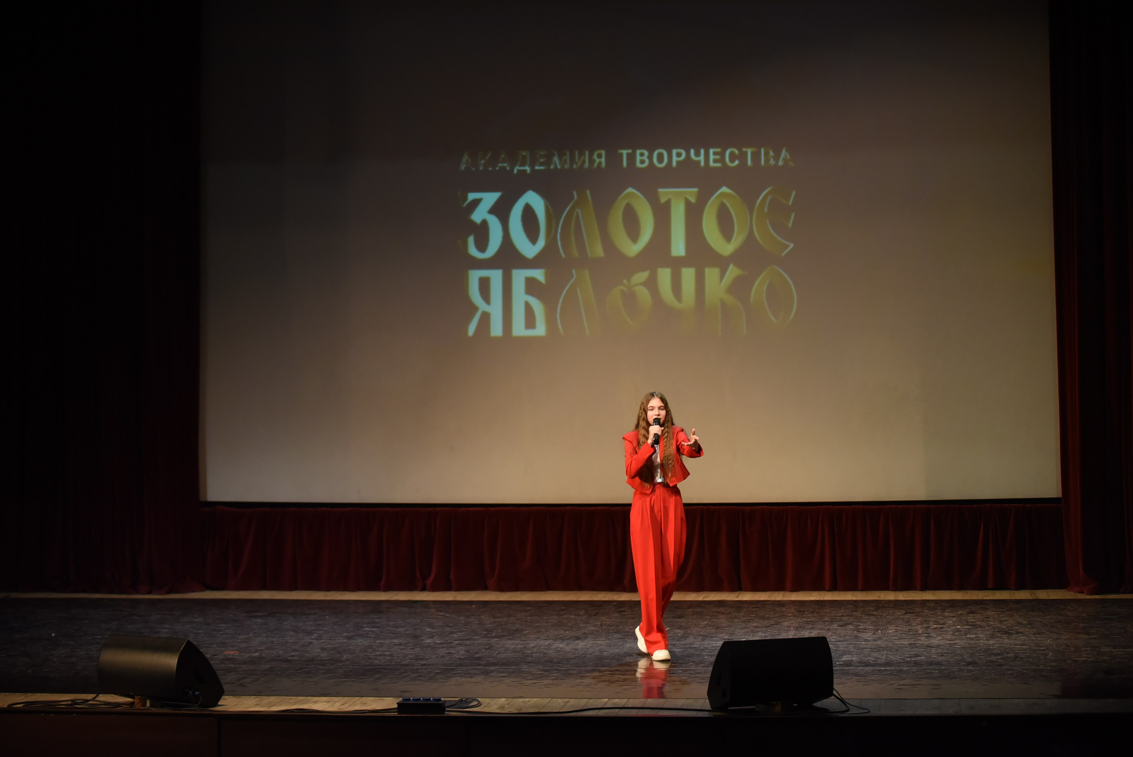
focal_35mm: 90
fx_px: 2833
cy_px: 378
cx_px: 566
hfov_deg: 22.6
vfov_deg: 15.2
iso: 2500
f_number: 2.8
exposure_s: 1/400
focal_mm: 90
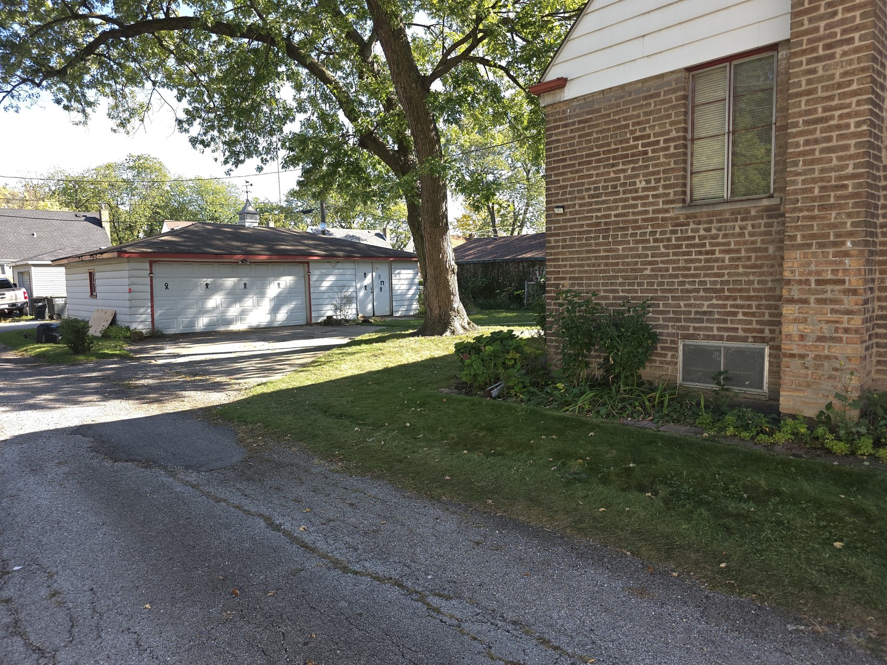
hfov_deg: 73.9
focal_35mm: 23
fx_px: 589
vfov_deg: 58.9
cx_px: 444
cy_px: 332
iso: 16
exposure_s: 1/120
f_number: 1.7
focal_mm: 6.3
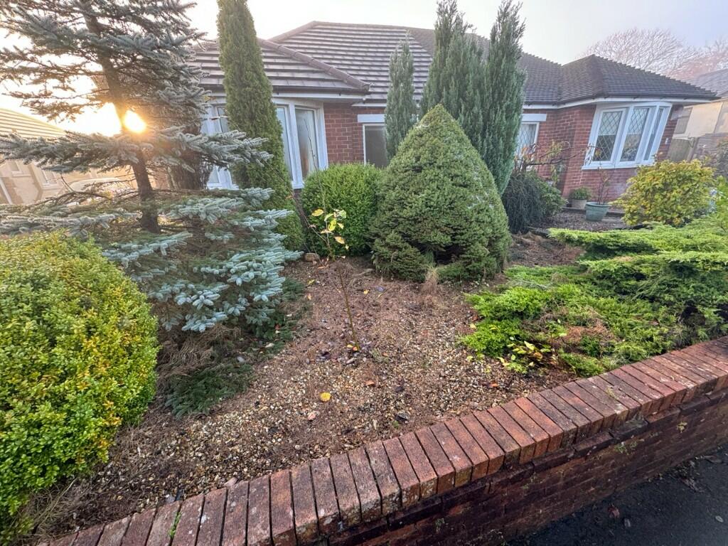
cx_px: 364
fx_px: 294
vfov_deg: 85.7
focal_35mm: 14
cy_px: 273
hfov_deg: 102.1
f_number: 2.2
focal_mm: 2.22
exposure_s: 1/99
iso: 125
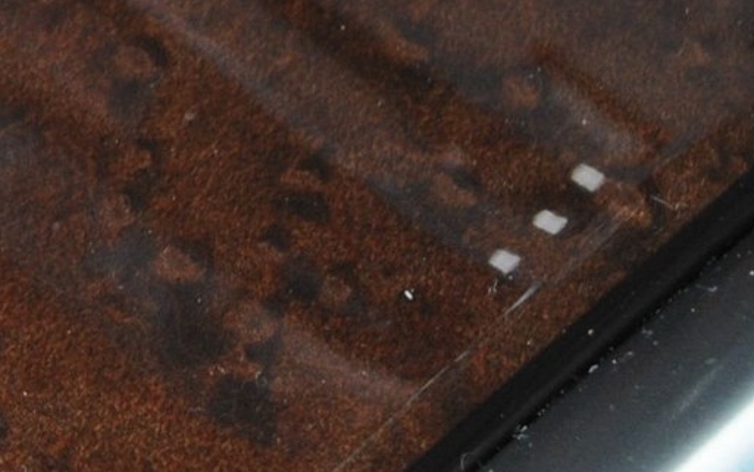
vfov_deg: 5.4
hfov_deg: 8.2
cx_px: -941
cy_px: -524
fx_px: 4892
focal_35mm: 238
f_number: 8
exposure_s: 1/60
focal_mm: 32
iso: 500
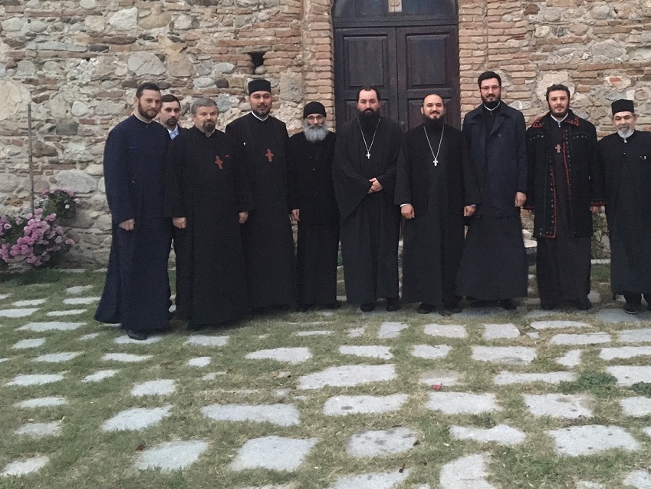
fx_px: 771
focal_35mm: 41
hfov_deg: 44.9
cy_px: 160
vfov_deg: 34.8
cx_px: 449
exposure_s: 1/17
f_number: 2.2
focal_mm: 4.15
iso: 500
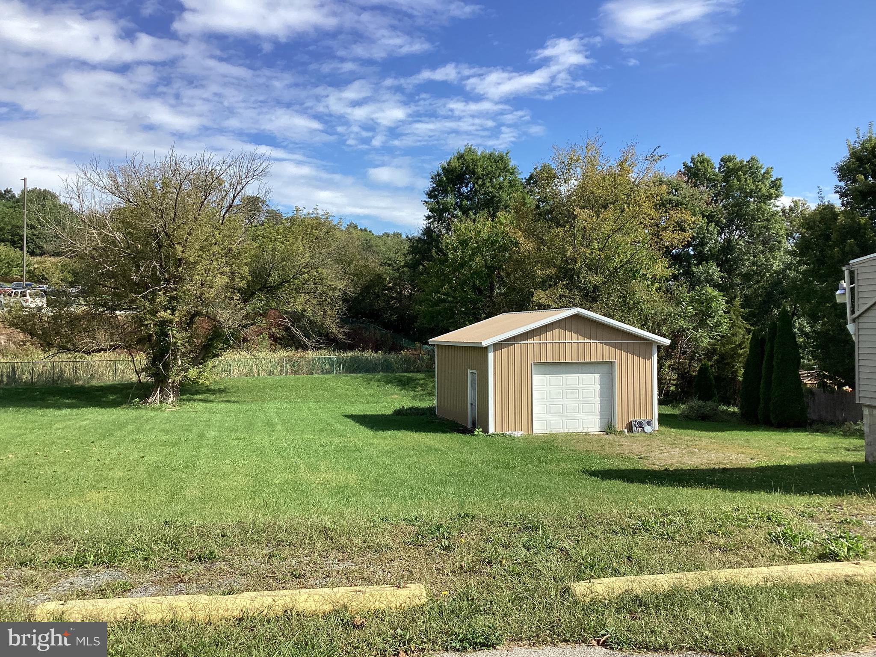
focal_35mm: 31
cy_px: 328
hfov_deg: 58.4
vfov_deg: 45.4
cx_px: 438
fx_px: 784
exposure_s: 1/1116
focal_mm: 3.3
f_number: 2.4
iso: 25
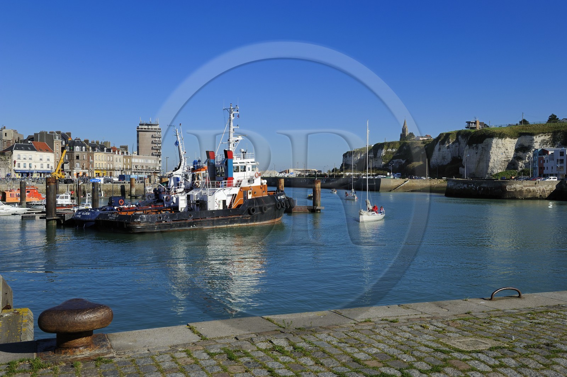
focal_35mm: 38
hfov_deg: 50.7
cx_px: 284
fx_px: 598
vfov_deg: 35.0
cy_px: 188
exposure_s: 1/200
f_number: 14
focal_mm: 38
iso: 200
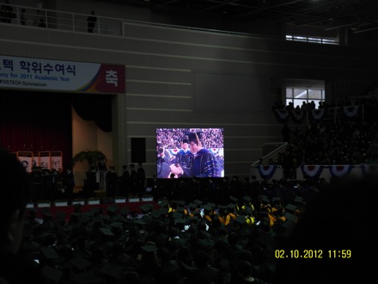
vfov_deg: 20.4
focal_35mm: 72
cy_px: 142
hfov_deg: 27.0
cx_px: 189
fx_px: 786
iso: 100
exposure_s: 1/180
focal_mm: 15.6
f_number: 2.4
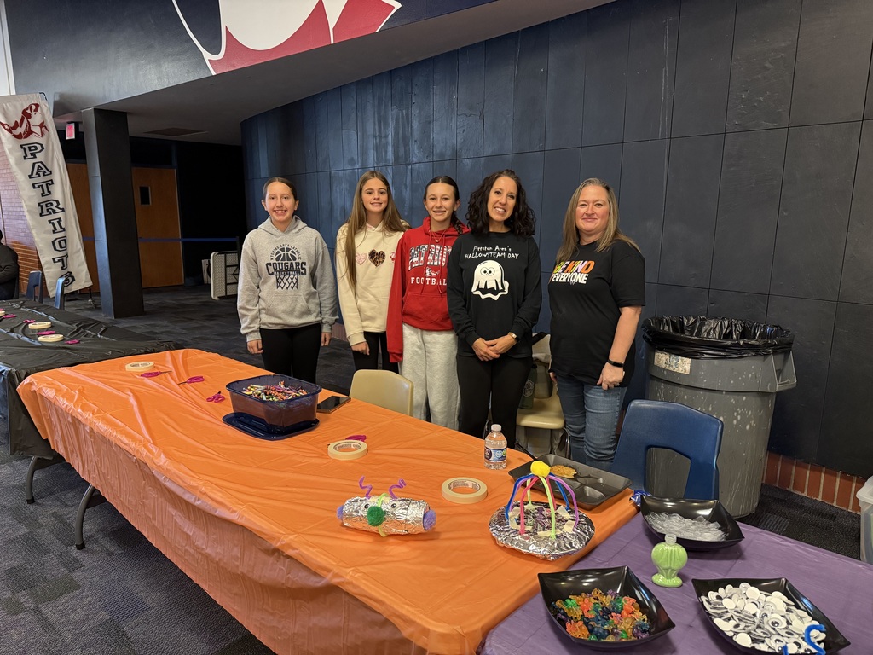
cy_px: 328
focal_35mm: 24
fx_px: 605
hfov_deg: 71.6
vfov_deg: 56.8
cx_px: 436
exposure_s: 1/40
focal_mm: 6.76
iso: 800
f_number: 1.78
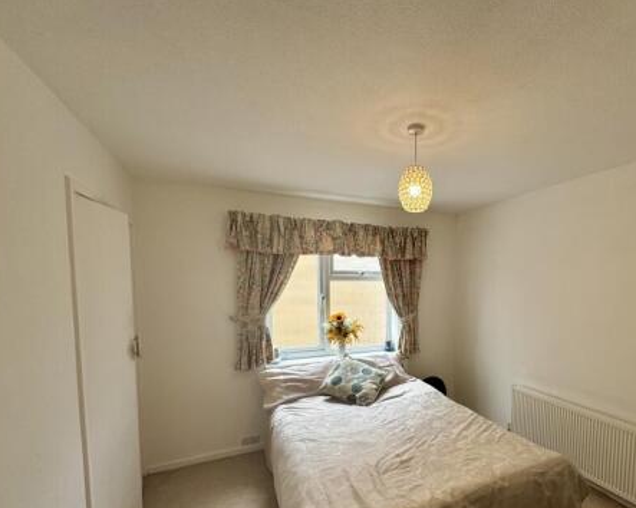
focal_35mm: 18
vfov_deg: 72.9
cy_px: 308
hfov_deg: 84.5
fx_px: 339
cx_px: 403
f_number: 2.2
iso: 50
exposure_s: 1/99
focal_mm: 2.22
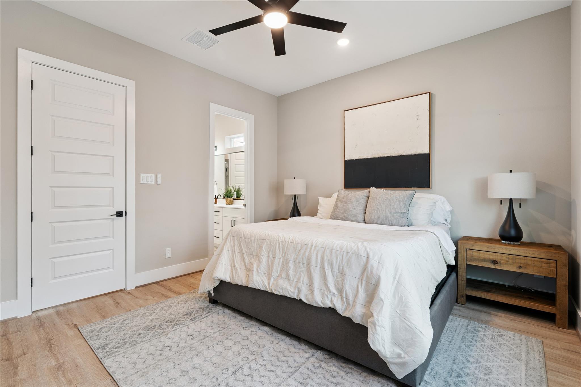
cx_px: 290
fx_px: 258
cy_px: 194
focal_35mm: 16
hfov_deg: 96.7
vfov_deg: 73.7
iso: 200
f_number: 9
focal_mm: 16
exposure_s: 1/3.33
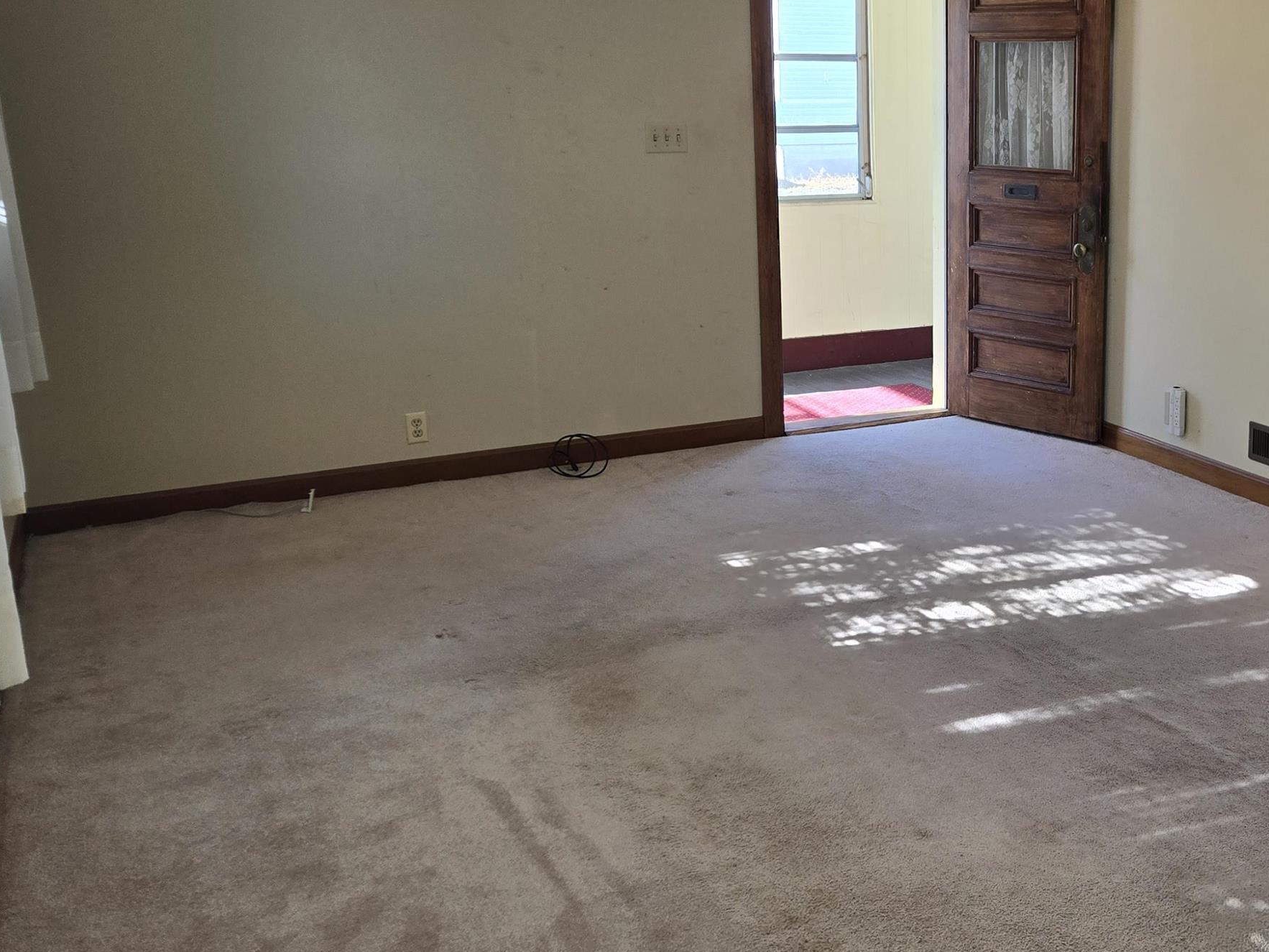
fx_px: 1467
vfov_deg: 35.7
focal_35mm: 40
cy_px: 333
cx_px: 996
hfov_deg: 44.7
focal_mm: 5.4
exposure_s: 1/120
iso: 50
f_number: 1.8
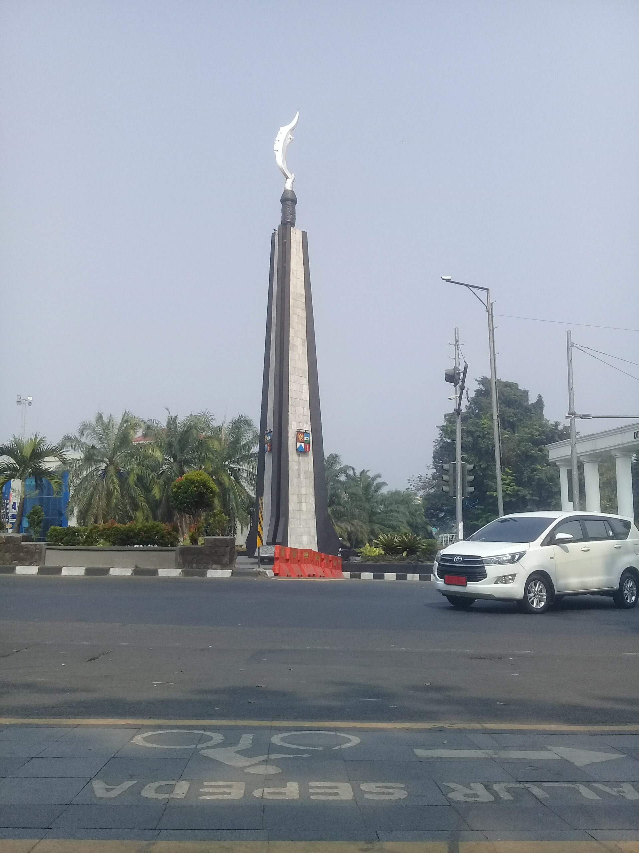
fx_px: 763
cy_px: 426
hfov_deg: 45.4
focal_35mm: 31
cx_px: 320
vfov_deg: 58.4
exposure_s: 1/1121
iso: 50
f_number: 2.2
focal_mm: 3.3
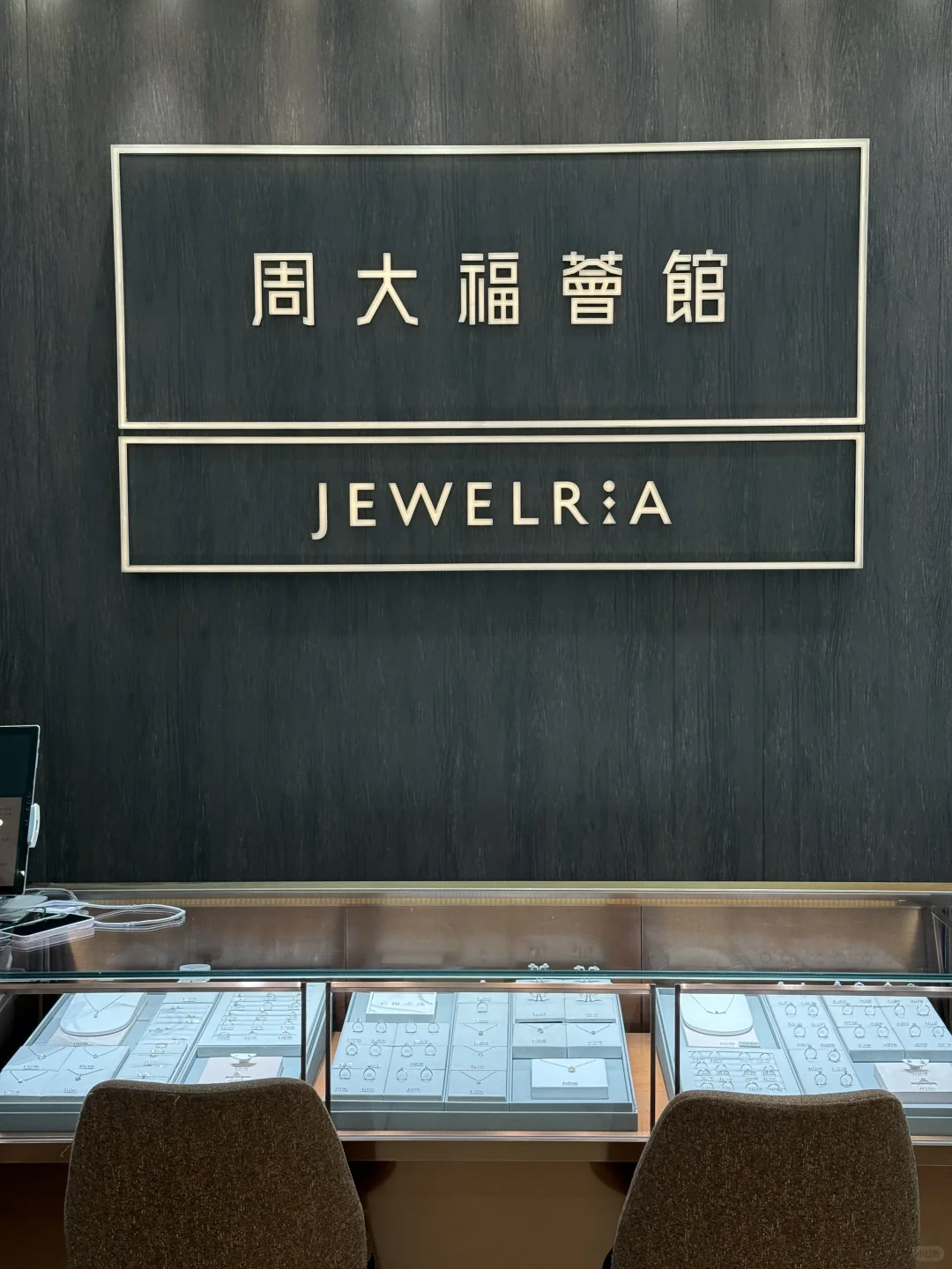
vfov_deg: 39.7
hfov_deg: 30.3
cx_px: 476
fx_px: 1760
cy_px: 634
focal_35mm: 48
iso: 100
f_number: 1.78
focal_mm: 6.76
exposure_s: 1/466
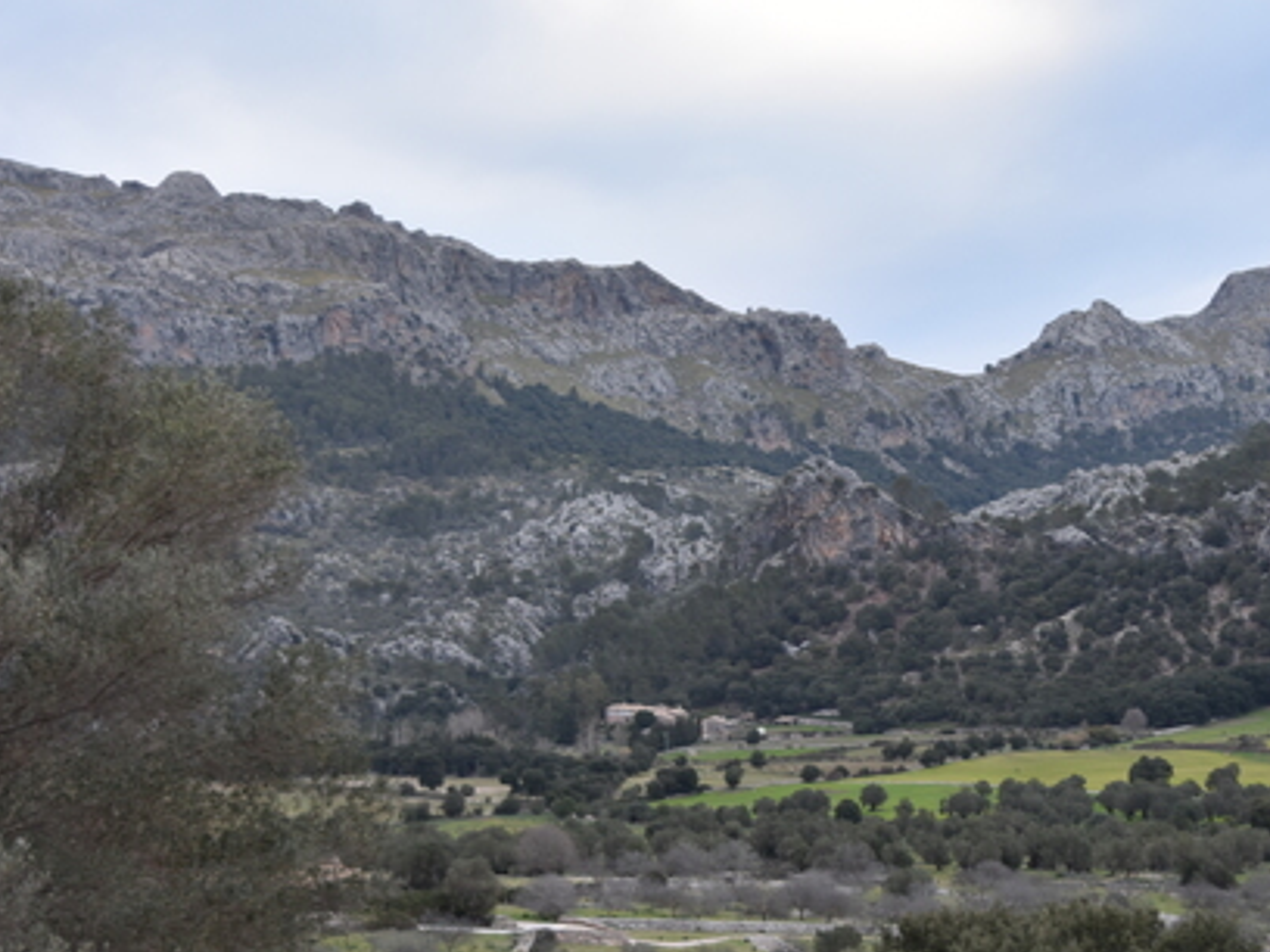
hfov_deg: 24.4
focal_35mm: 79
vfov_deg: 18.6
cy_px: 688
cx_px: 987
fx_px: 2893
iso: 200
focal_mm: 31
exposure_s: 1/100
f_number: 5
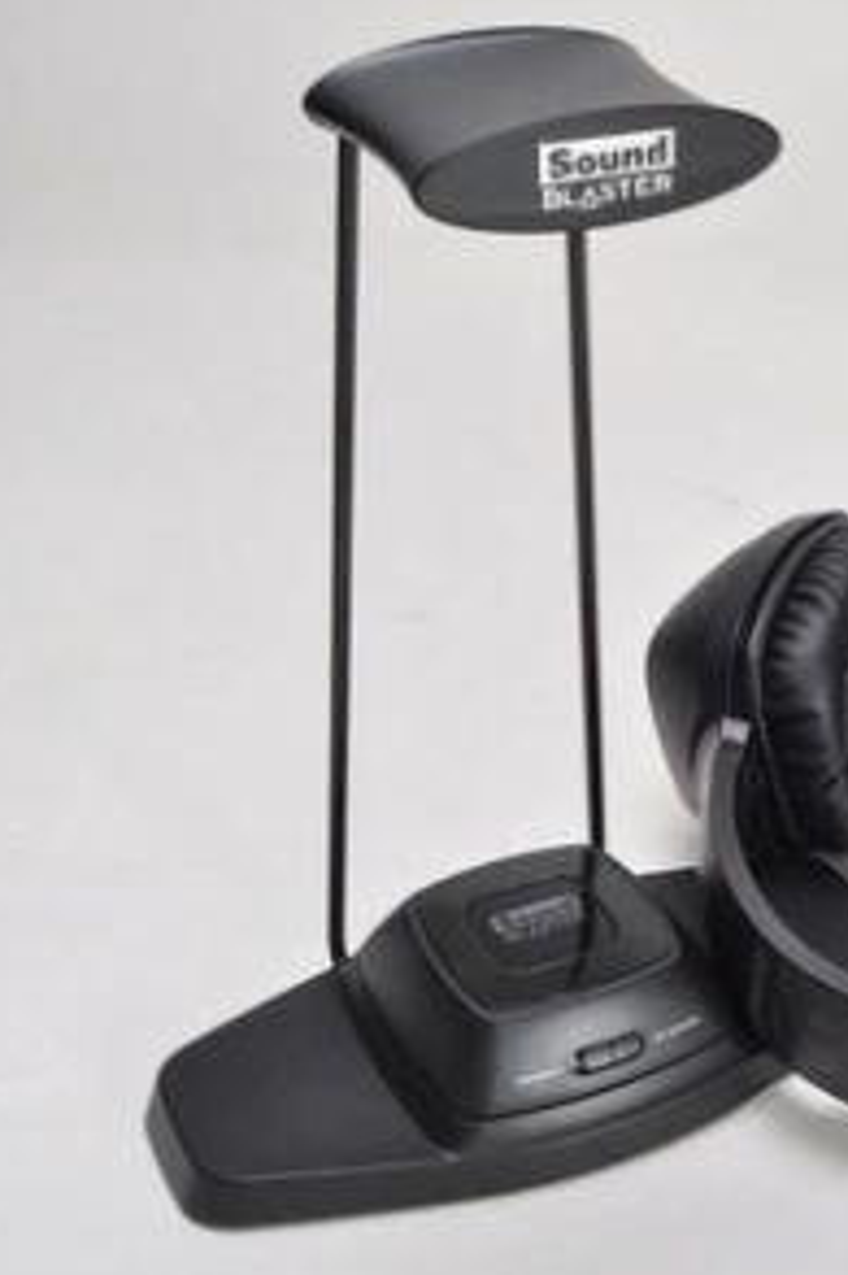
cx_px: 739
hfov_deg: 22.5
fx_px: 2087
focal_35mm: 59
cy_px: 607
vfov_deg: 33.9
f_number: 16
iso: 200
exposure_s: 1/200
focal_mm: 24
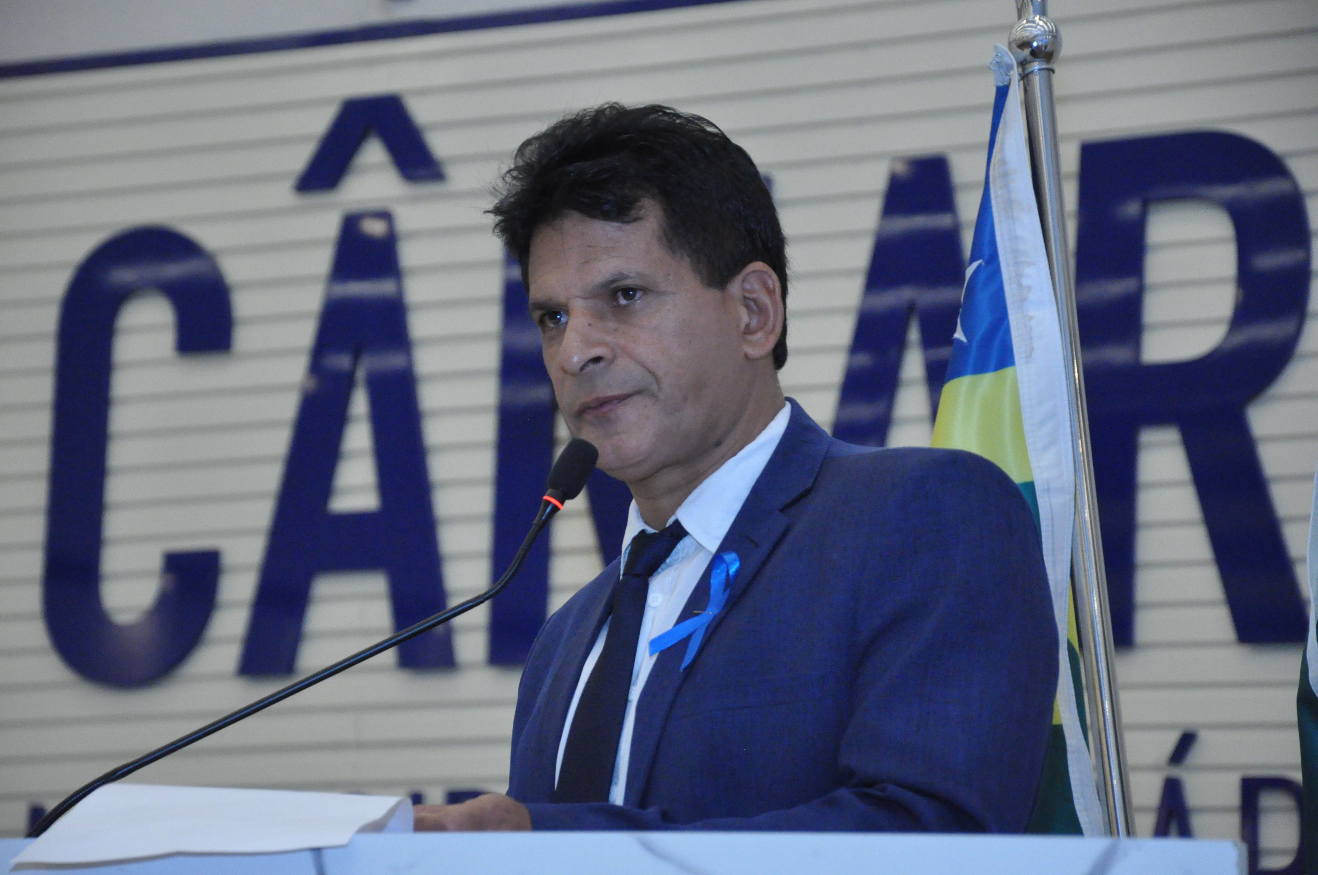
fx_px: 5375
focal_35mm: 147
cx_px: 659
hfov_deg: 14.0
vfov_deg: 9.3
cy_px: 438
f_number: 5.6
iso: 3200
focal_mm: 98
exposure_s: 1/160
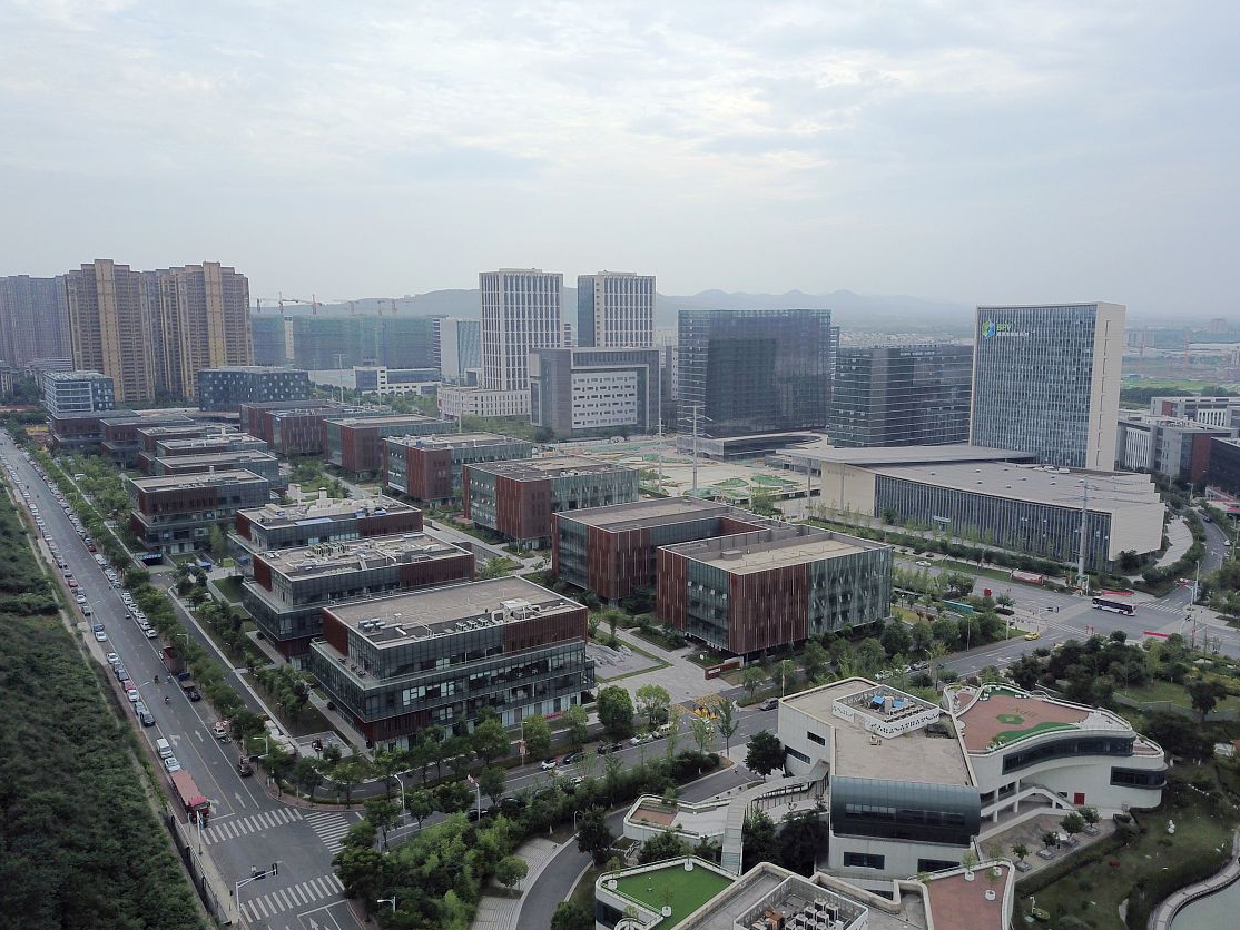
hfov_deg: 63.4
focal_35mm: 28
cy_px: 475
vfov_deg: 49.8
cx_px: 649
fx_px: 1003
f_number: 2.2
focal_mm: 4.73
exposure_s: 1/578
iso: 100
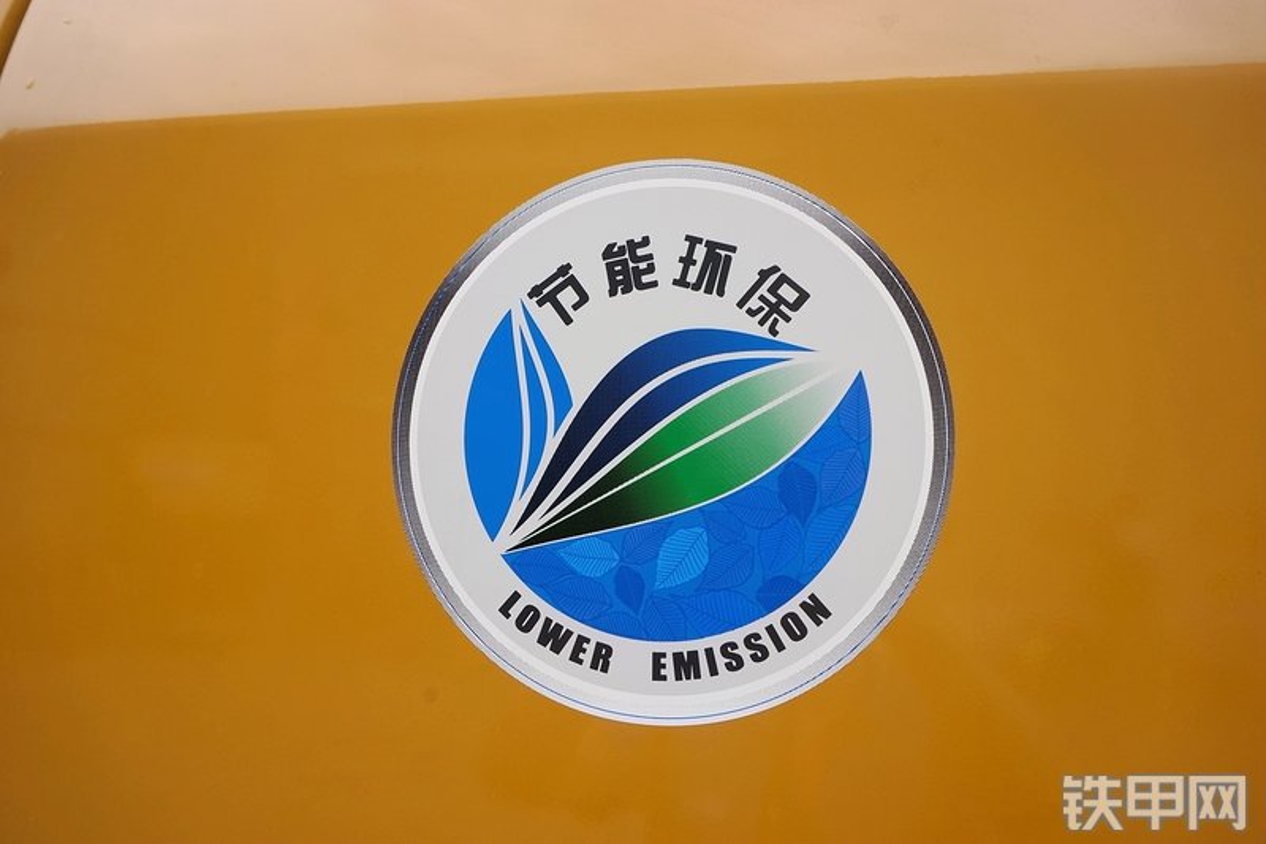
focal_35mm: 24
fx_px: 844
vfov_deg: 53.1
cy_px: 422
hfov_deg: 73.8
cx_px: 633
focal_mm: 16
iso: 100
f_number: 6.3
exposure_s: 1/80
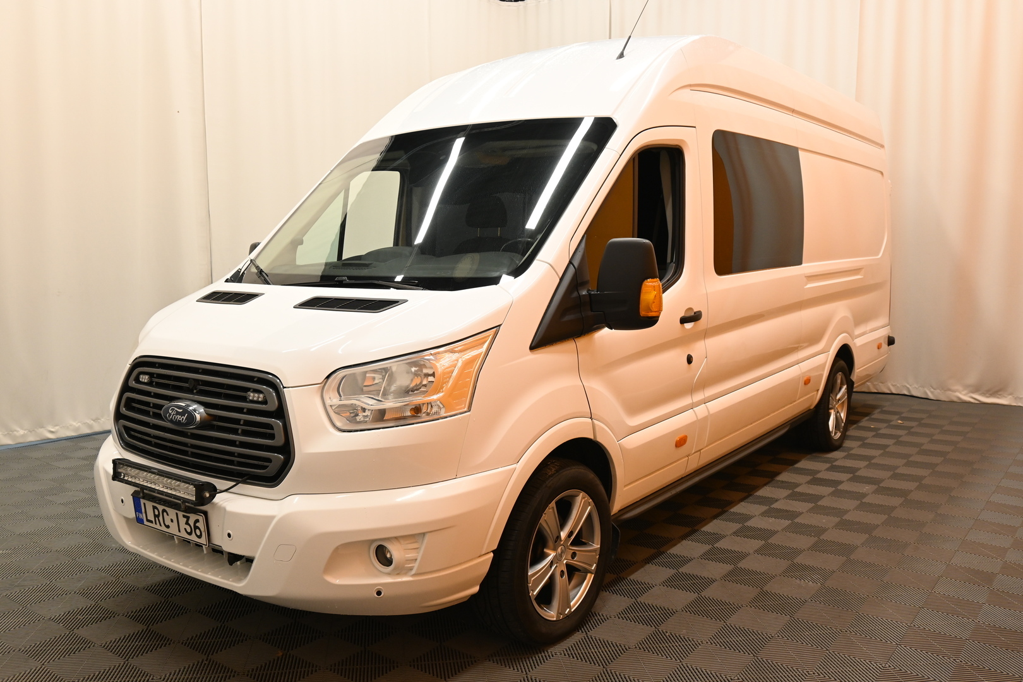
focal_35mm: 30
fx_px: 852
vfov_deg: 43.6
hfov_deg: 61.9
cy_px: 341
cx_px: 512
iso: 640
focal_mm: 20
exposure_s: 1/30
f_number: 5.6
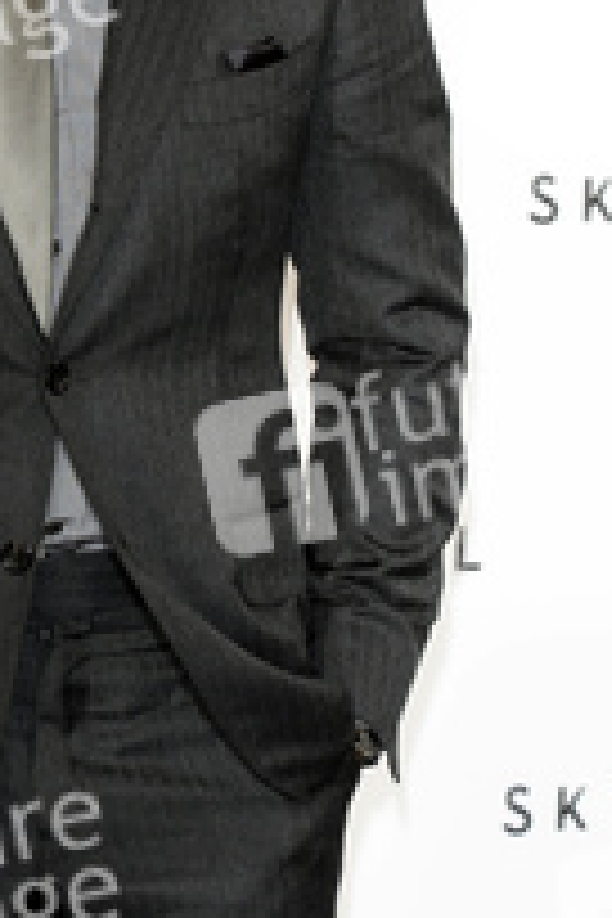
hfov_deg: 4.7
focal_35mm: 294
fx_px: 7496
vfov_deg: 7.0
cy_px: 225
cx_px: 20
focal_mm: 100
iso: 320
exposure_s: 1/250
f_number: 4.5
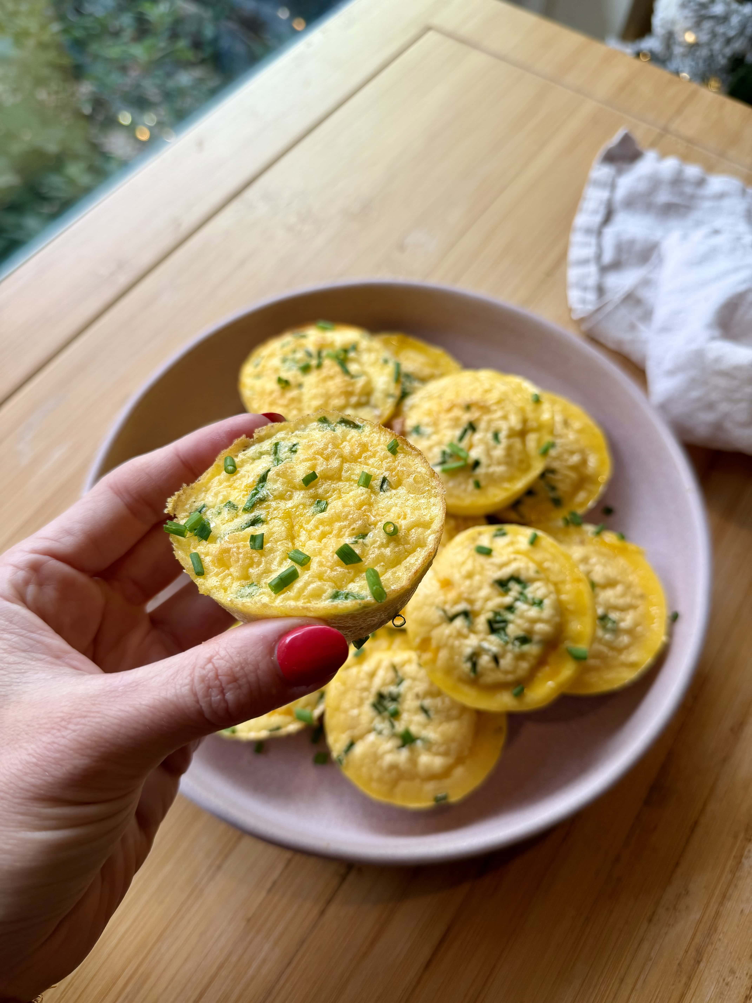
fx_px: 695
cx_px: 376
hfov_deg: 56.8
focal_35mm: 24
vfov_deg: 71.6
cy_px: 502
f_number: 1.8
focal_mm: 6.8
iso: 50
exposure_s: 1/131
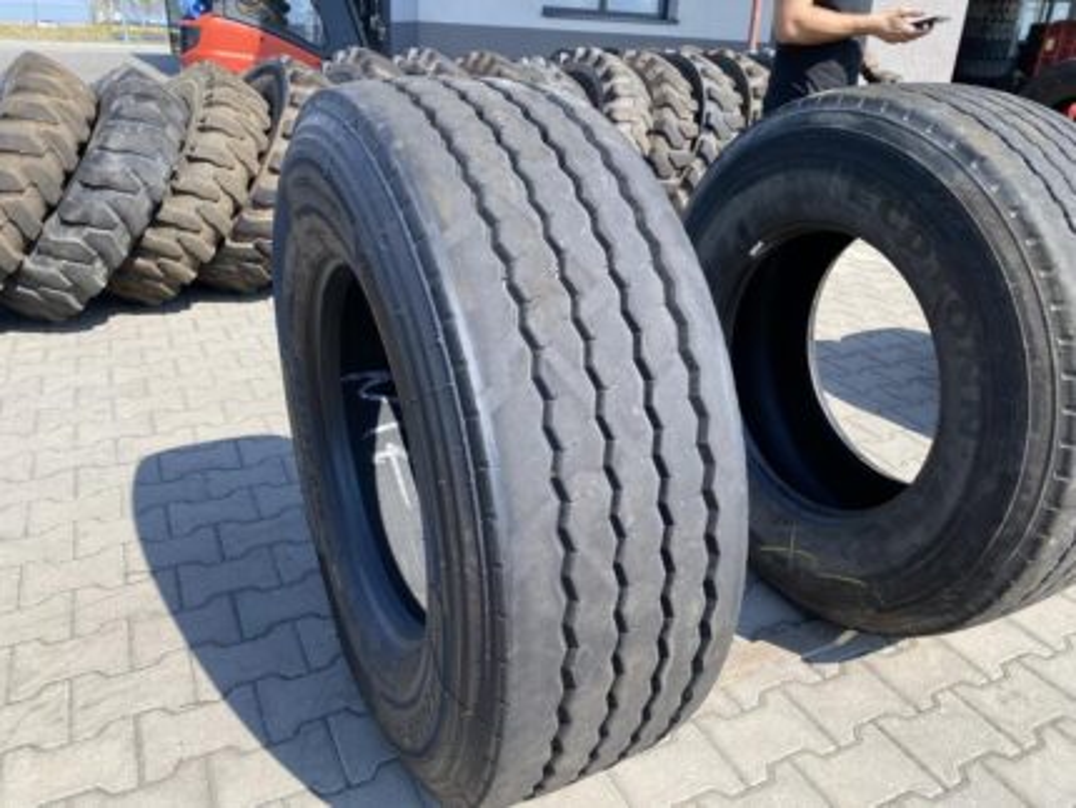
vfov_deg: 53.1
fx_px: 809
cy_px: 404
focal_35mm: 26
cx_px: 538
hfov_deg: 67.3
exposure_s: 1/957
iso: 32
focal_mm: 4.25
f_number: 1.8
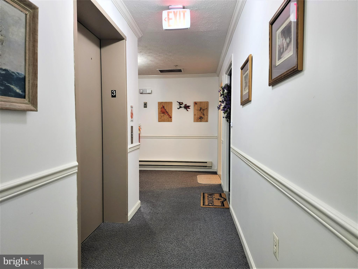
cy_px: 134
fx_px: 238
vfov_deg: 58.9
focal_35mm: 23
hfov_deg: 73.9
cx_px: 179
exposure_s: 1/60
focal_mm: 6.4
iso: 640
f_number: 1.8
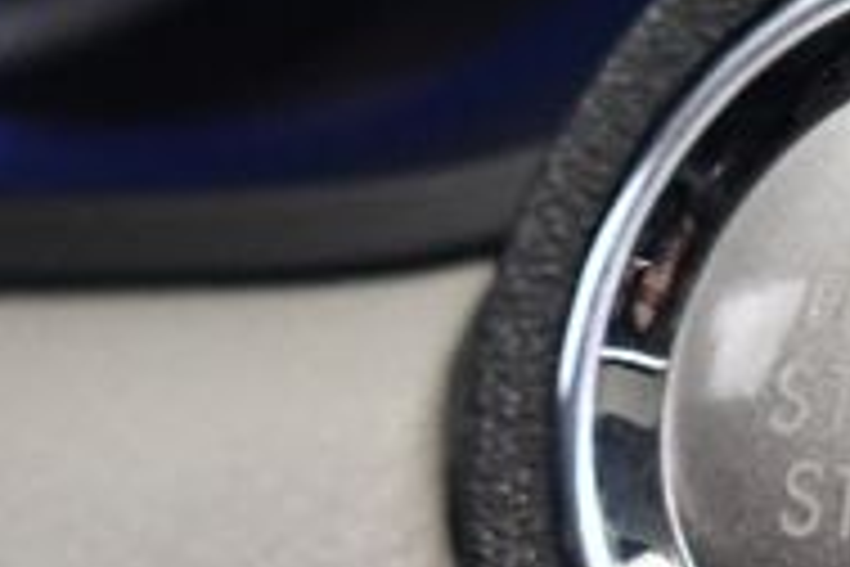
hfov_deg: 8.4
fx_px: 5761
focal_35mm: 244
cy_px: 342
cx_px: 931
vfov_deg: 5.6
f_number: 4.8
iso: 4000
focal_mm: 36
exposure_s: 1/60
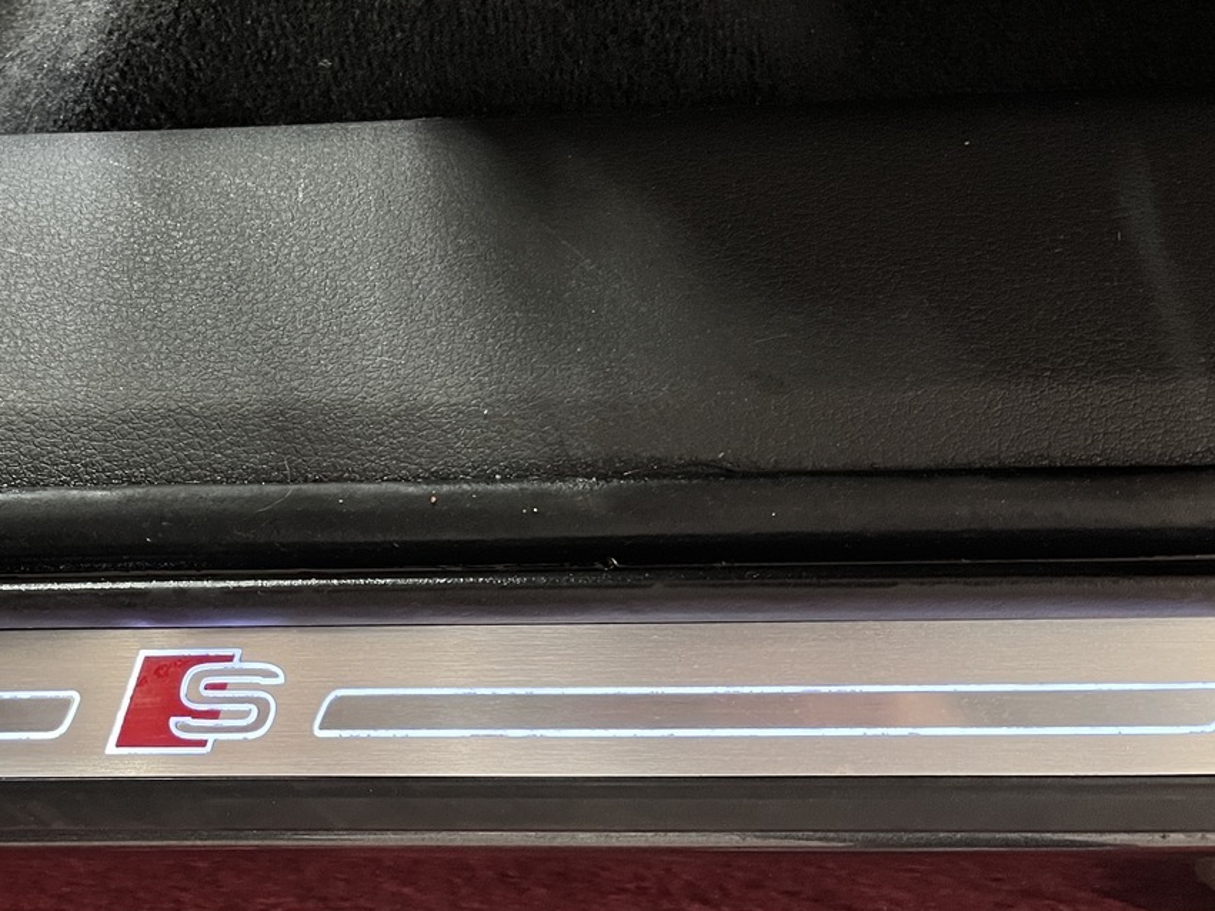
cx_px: 234
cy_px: 530
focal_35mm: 44
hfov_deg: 41.0
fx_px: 1544
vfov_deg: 32.8
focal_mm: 5.1
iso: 640
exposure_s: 1/33
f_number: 1.6
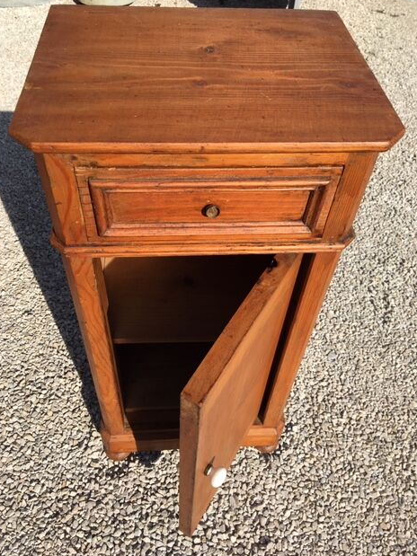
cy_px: 277
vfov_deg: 60.0
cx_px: 207
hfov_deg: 46.8
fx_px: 482
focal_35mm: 30
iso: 25
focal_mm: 4.15
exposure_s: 1/1748
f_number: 2.2
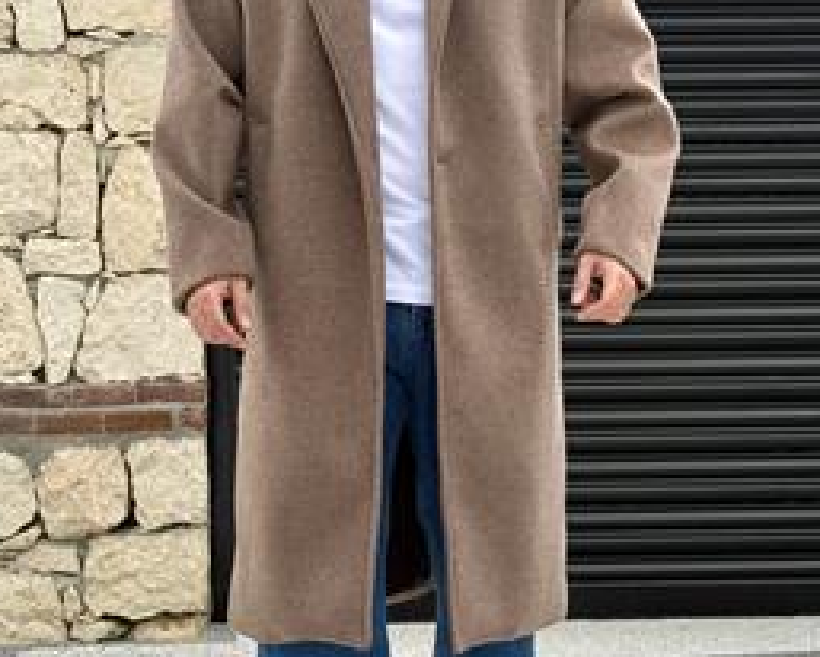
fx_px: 2064
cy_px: 328
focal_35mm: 85
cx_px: 434
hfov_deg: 22.5
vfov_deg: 18.1
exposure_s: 1/1100
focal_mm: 6.76
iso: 80
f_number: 1.78
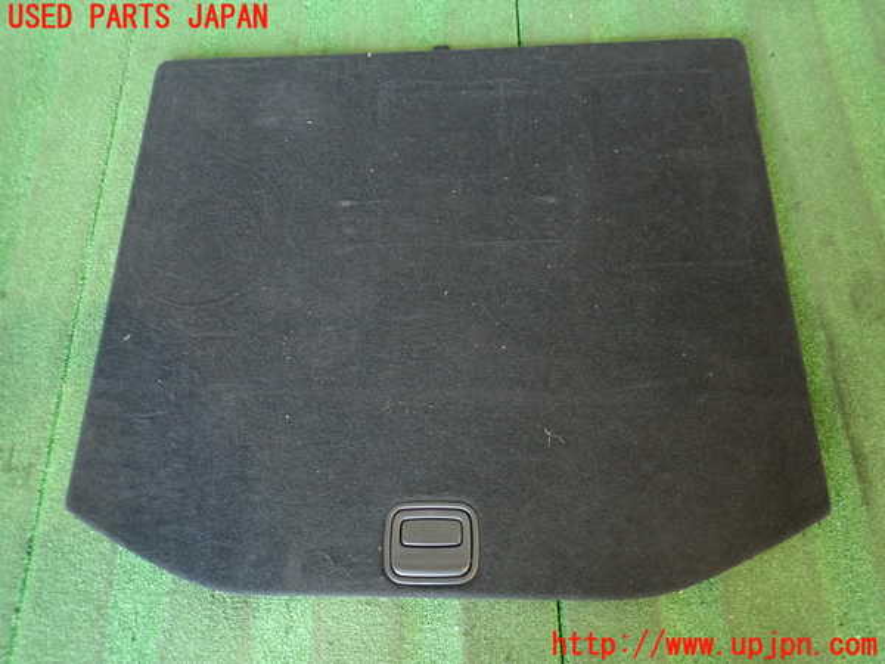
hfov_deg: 69.4
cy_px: 332
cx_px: 442
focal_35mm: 25
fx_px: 639
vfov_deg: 54.9
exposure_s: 1/30
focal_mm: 4.5
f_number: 2
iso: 500
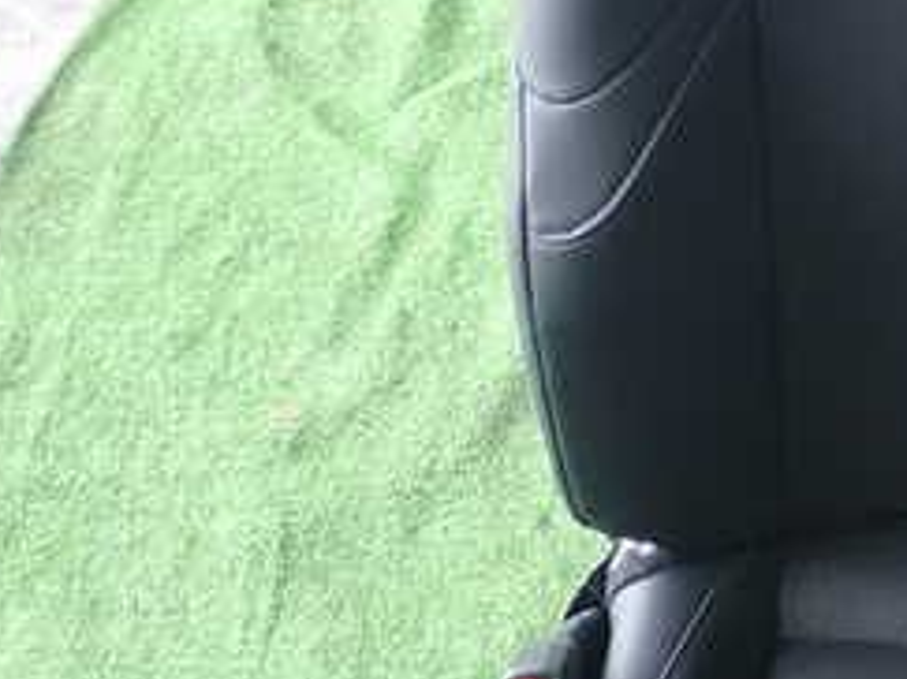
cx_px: 1000
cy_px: -153
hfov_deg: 19.9
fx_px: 2462
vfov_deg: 15.1
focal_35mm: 94
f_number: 2.7
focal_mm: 6.83
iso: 250
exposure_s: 1/40
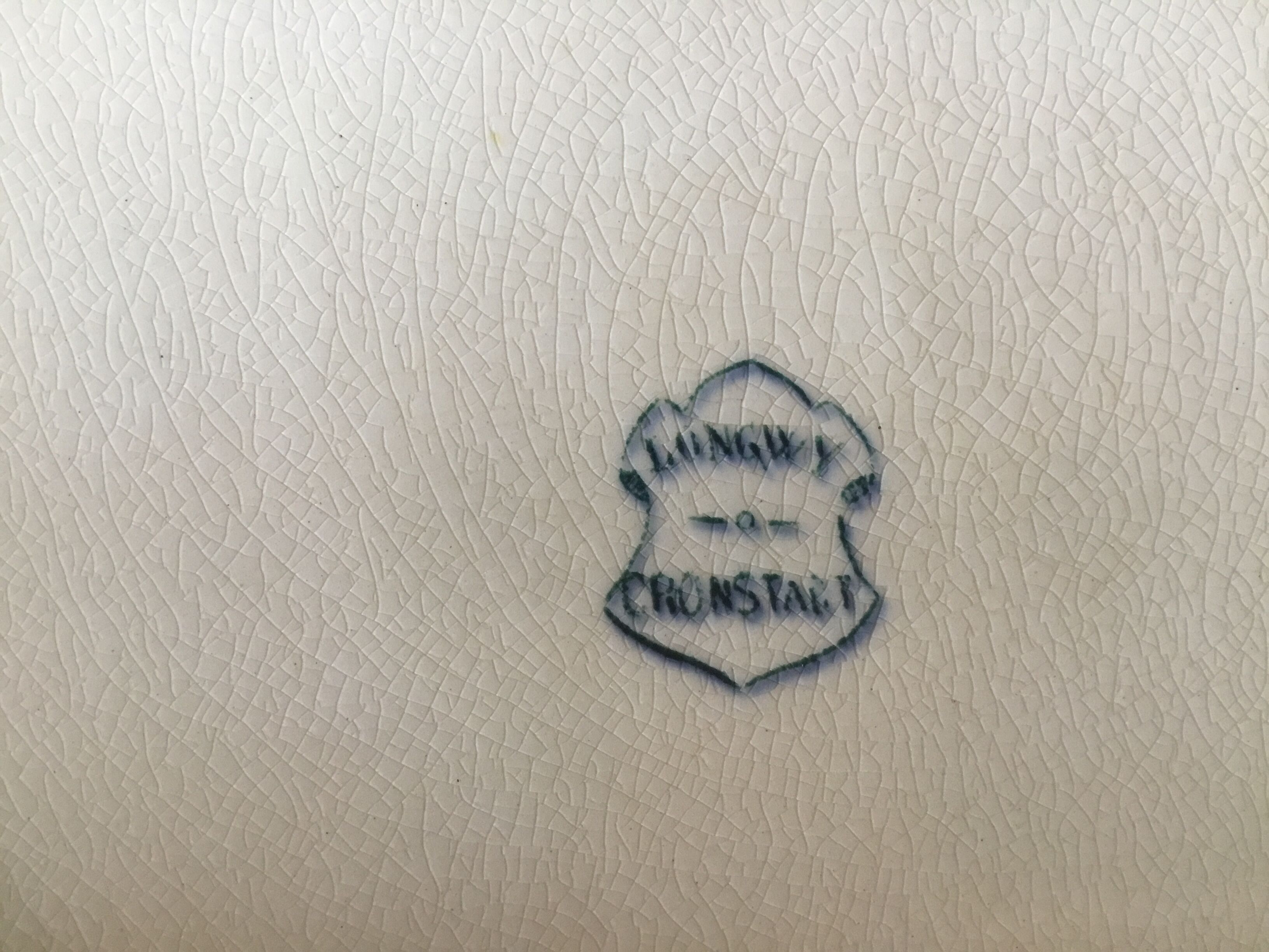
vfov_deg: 45.4
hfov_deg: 58.4
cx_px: 634
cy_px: 476
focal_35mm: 31
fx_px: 1136
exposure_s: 1/33
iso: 125
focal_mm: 3.3
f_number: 2.4
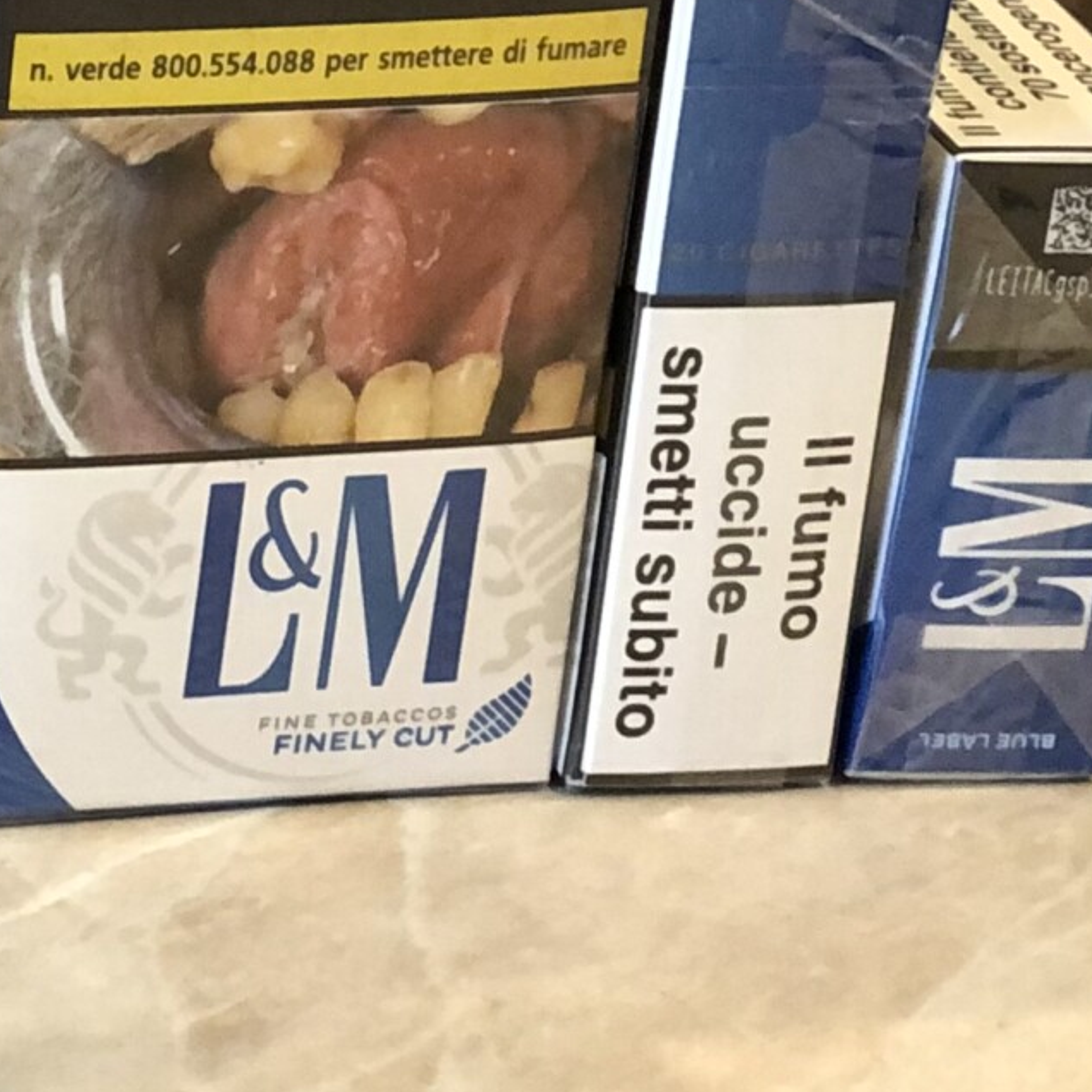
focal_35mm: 185
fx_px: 6603
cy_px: -79
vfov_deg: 9.4
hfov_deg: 9.1
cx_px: -781
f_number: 2.4
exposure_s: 1/24
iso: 160
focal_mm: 6
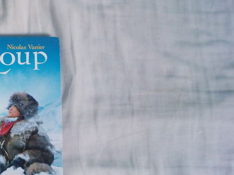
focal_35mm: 71
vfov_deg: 20.7
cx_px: 52
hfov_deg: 27.0
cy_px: 72
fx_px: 480
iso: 280
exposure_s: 1/30
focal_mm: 4.1
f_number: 3.3
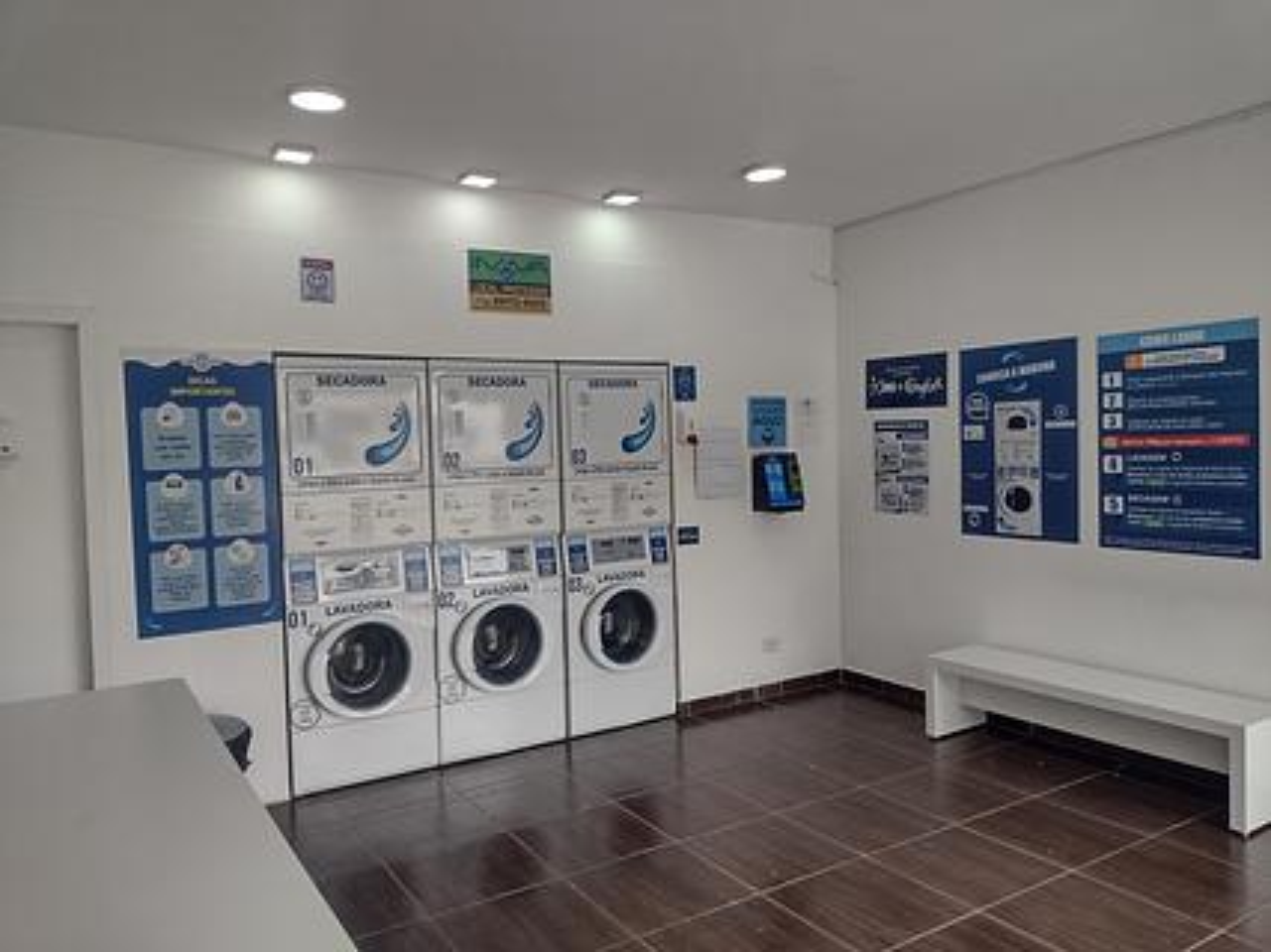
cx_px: 636
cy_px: 476
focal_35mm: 27
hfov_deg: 65.3
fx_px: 991
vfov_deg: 51.3
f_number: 1.7
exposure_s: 1/143
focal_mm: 4.71
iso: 100
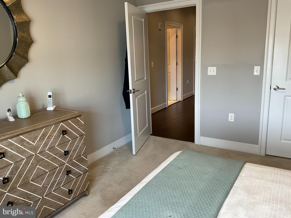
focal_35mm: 29
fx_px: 244
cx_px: 146
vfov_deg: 48.2
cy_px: 109
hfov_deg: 61.7
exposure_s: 1/60
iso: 80
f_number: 1.8
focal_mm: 3
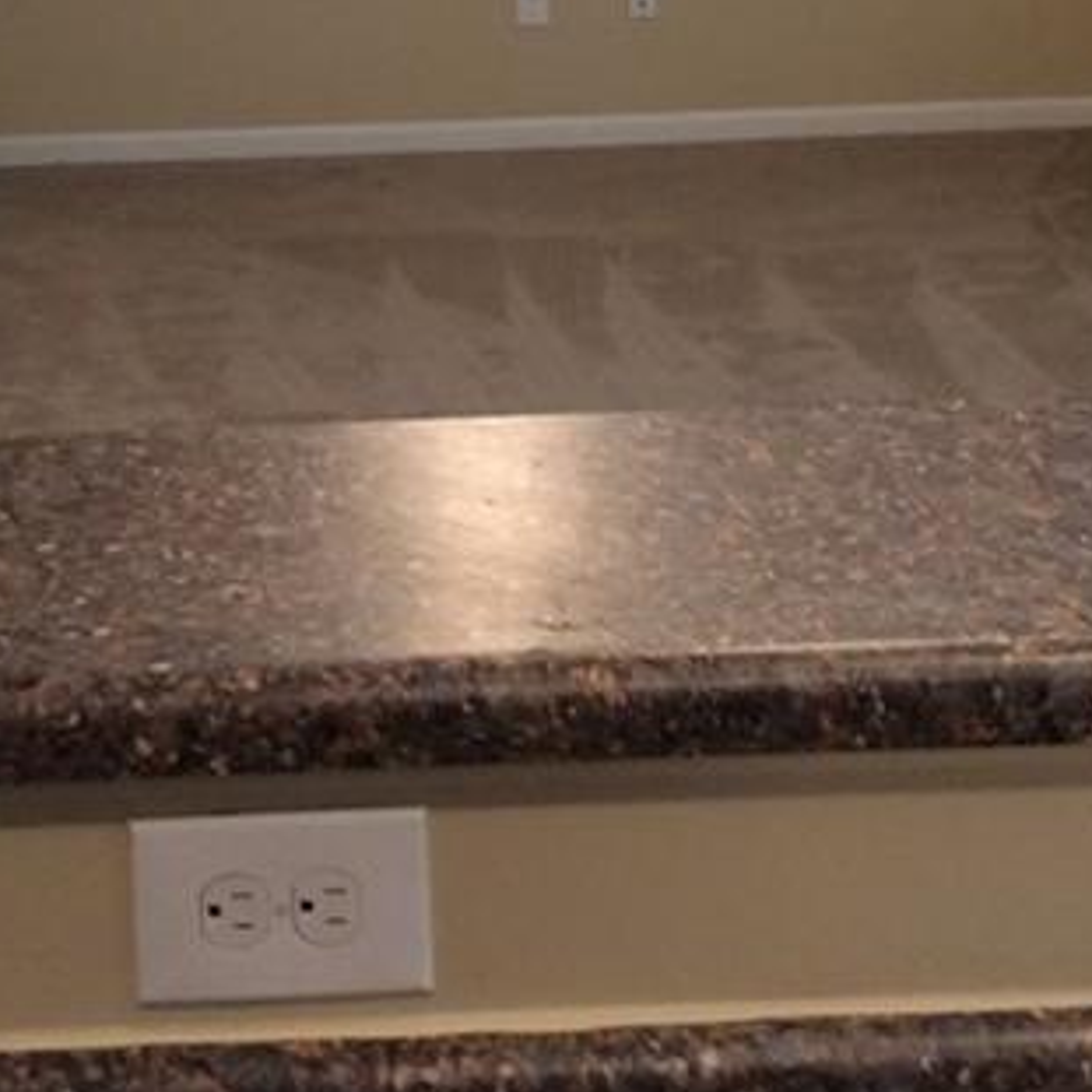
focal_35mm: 93
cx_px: 463
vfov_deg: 18.1
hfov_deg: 18.7
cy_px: -74
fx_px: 3319
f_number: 2.4
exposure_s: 1/24
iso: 80
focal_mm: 3.3
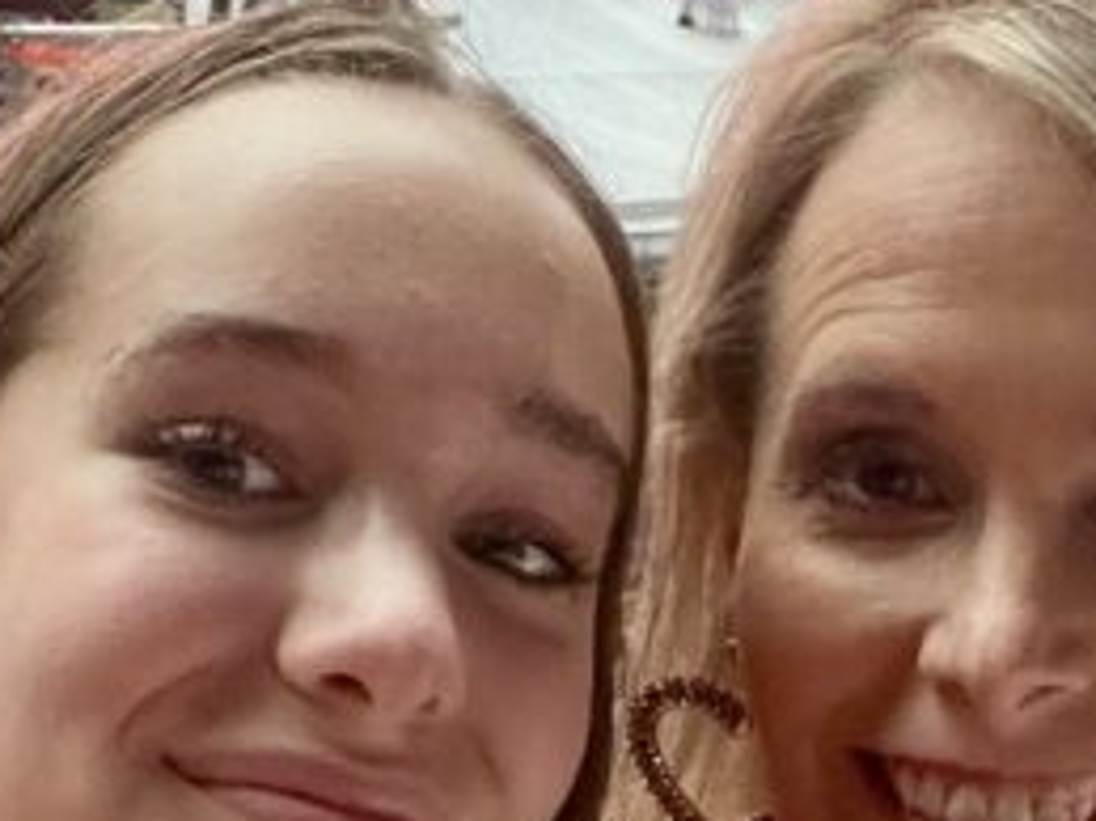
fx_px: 2880
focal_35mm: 91
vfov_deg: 16.0
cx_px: 686
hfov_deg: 21.5
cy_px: 749
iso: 250
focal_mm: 2.71
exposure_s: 1/60
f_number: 2.2
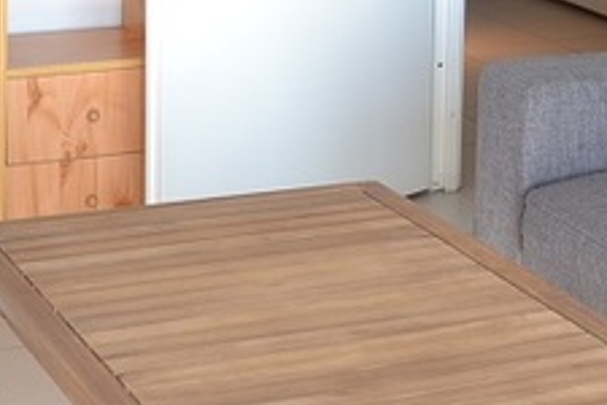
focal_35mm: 120
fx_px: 2023
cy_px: -315
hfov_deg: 17.1
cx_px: 324
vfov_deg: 10.7
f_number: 11
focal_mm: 18
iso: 200
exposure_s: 1/10
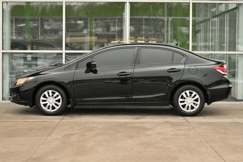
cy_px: 81
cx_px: 122
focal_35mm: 75
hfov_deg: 27.0
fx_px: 506
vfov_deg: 18.2
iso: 1800
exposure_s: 1/640
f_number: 2
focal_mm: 50
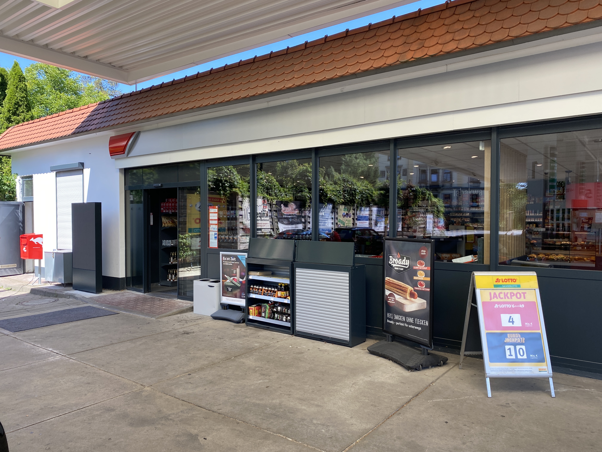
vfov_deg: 53.1
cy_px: 226
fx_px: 452
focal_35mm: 26
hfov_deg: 67.3
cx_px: 301
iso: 32
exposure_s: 1/345
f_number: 1.8
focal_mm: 4.25
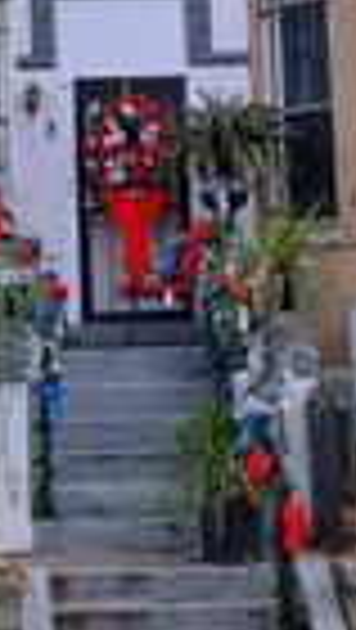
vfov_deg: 15.6
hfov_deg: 9.0
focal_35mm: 135
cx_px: 5
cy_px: -20
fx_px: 2260
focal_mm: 24
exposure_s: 1/60
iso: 160
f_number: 4
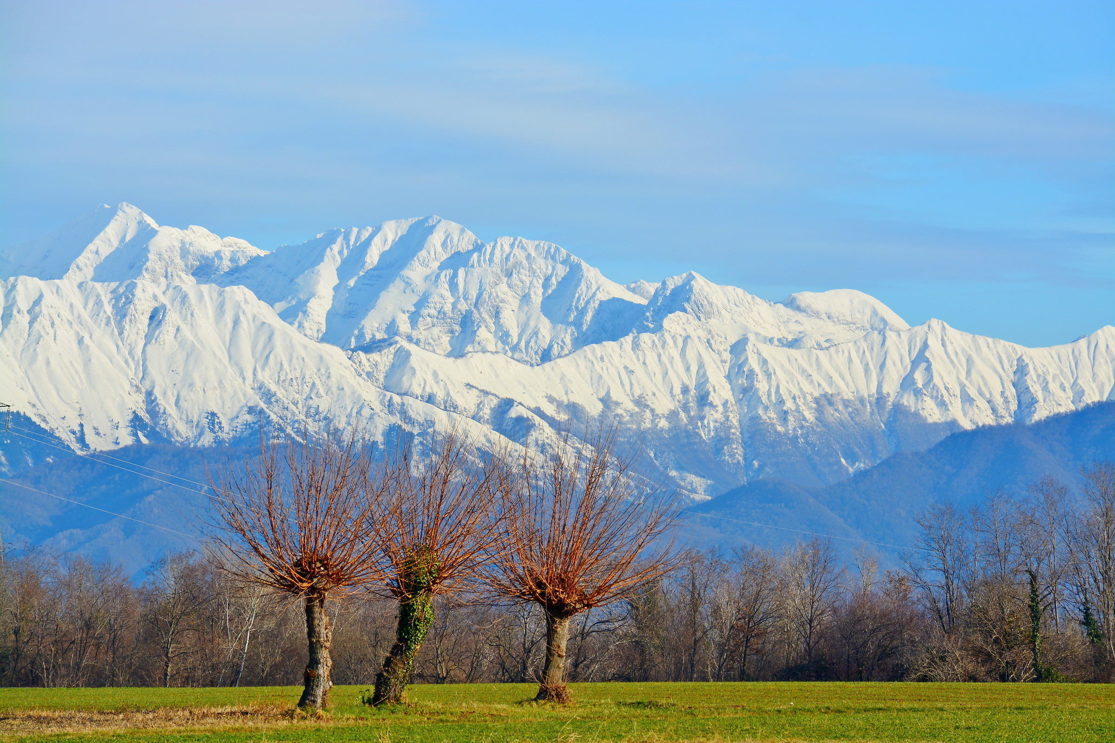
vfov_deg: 5.6
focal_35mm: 248
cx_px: 558
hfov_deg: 8.3
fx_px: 7665
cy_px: 372
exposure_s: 1/200
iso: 100
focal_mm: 165
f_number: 13
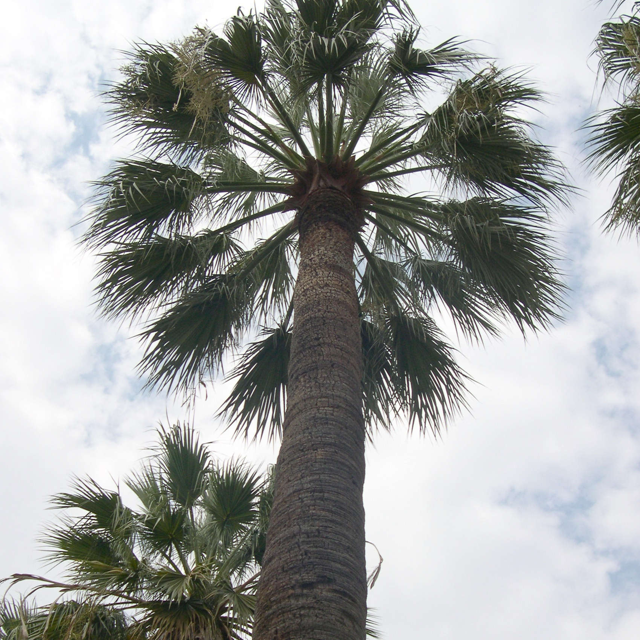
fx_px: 941
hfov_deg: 37.6
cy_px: 389
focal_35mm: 45
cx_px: 321
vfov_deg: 37.4
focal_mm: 8
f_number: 7.6
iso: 100
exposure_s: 1/248
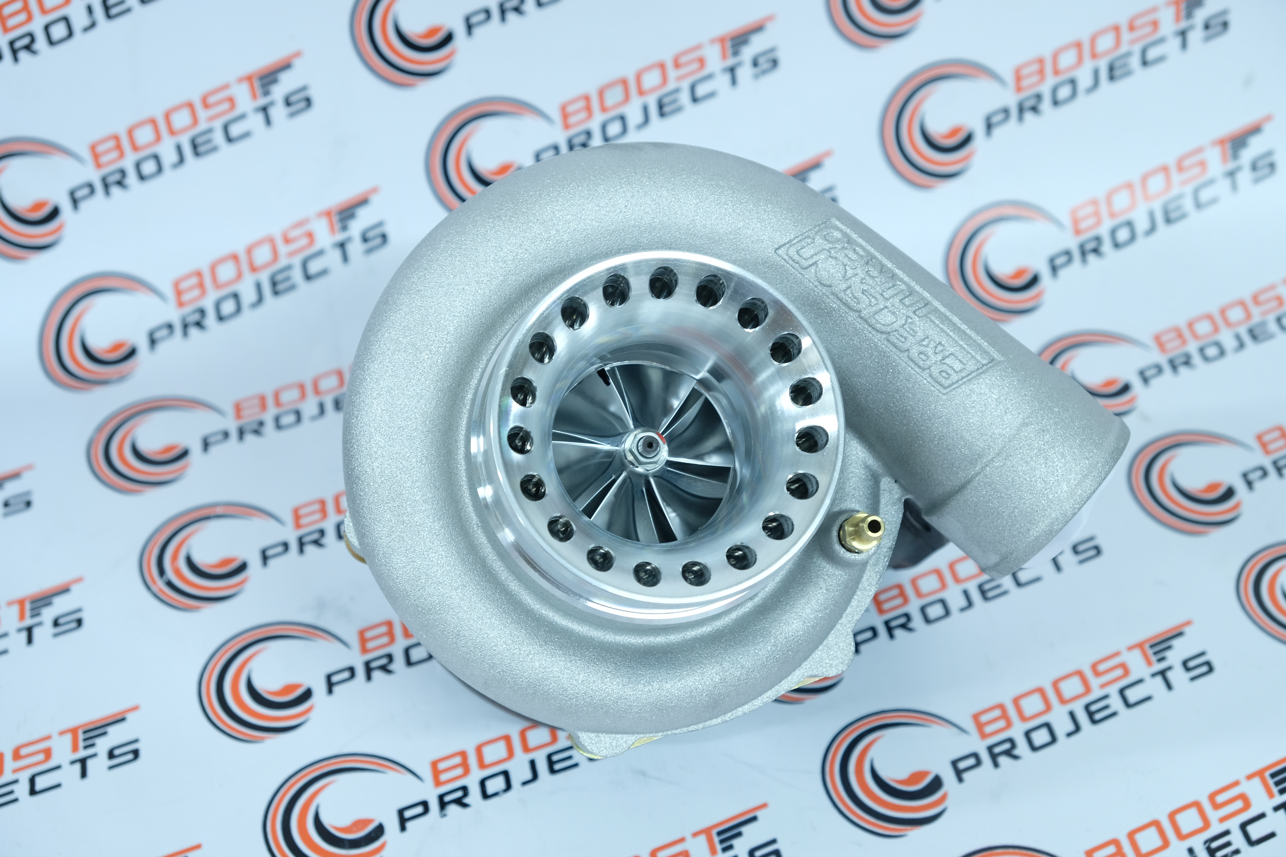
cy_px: 428
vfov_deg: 23.0
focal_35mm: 59
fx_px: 2107
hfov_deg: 33.9
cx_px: 643
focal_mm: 39
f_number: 5
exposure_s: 1/2
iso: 250
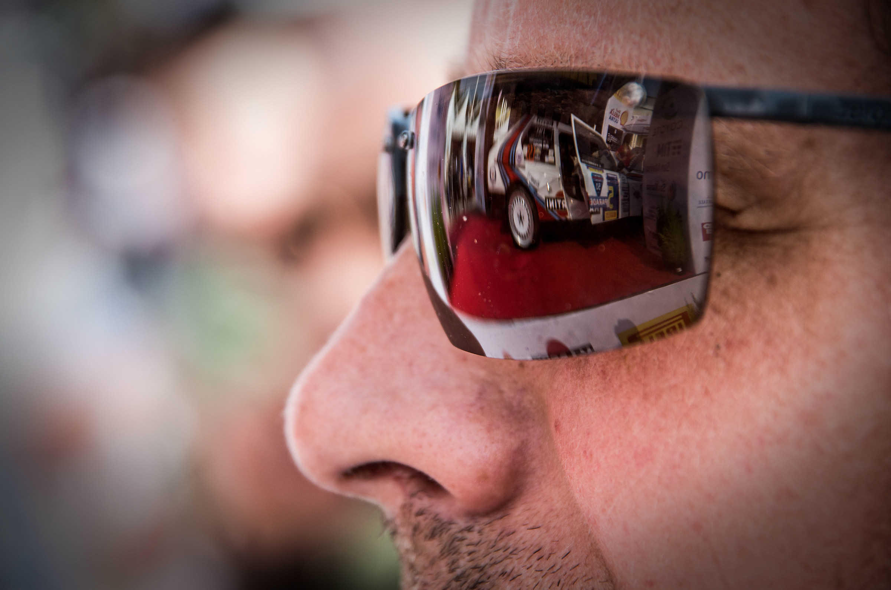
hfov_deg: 11.9
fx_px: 4261
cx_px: 446
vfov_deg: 7.9
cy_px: 295
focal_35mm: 172
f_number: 5.6
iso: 200
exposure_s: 1/250
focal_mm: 115
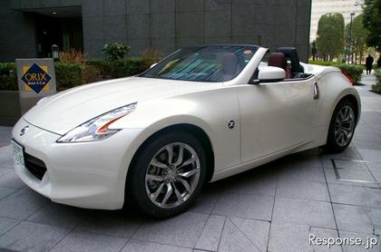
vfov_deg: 36.7
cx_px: 190
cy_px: 126
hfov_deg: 53.2
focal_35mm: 36
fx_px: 380
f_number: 5.6
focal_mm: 24
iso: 200
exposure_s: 1/125
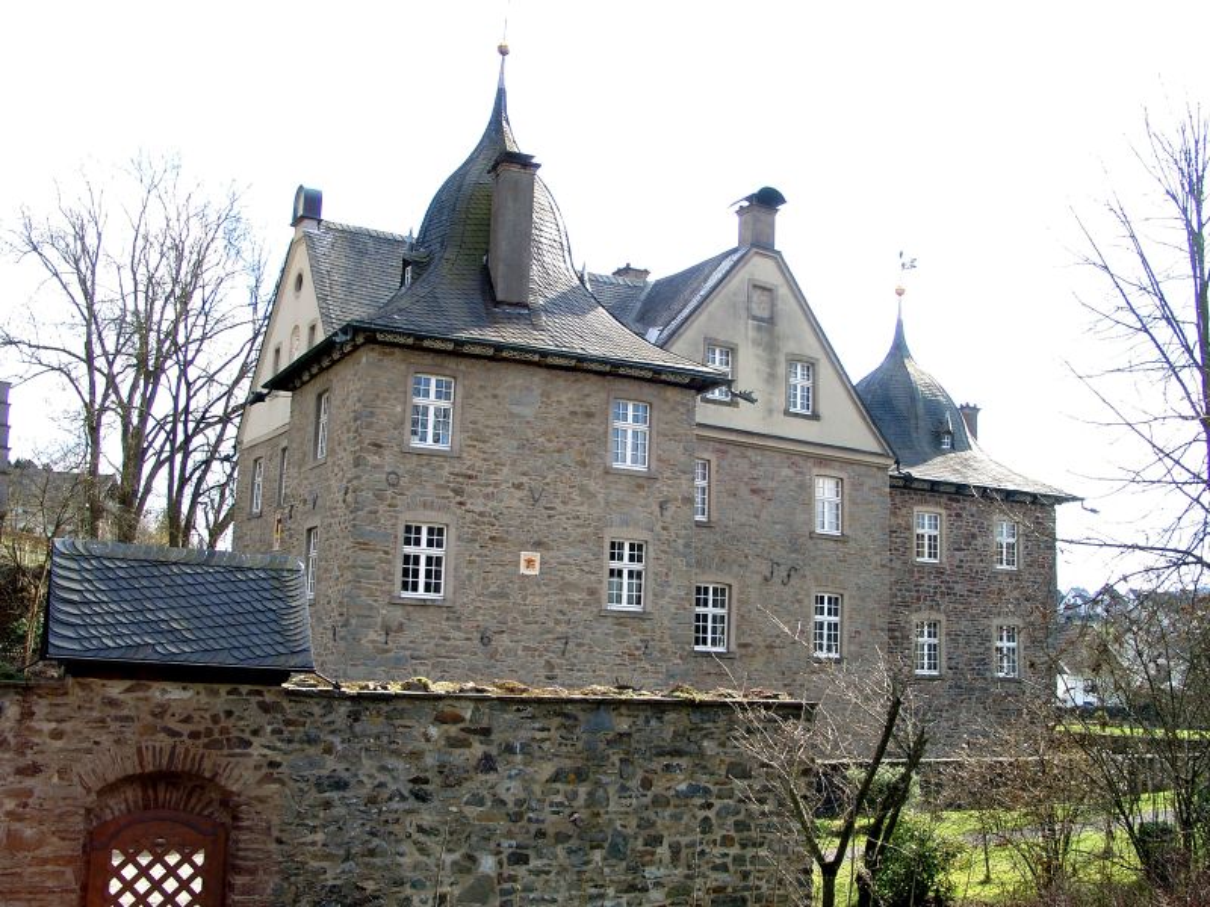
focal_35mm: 38
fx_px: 1328
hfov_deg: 49.0
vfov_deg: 37.7
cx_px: 605
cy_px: 454
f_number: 4
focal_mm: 8.02
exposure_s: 1/203
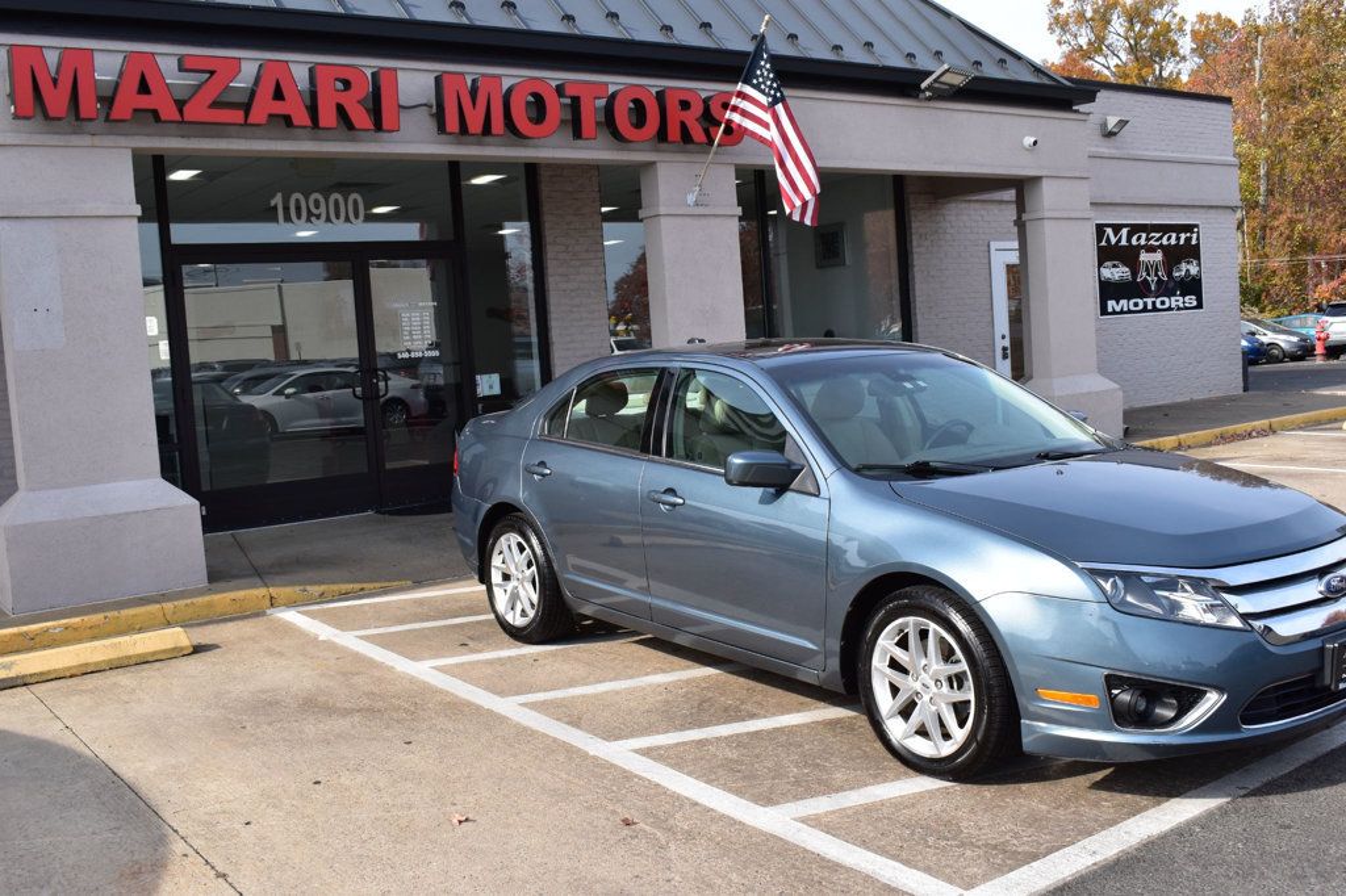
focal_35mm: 36
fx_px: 1345
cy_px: 448
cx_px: 673
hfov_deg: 53.1
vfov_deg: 36.8
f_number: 11
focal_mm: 24
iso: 400
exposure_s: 1/400
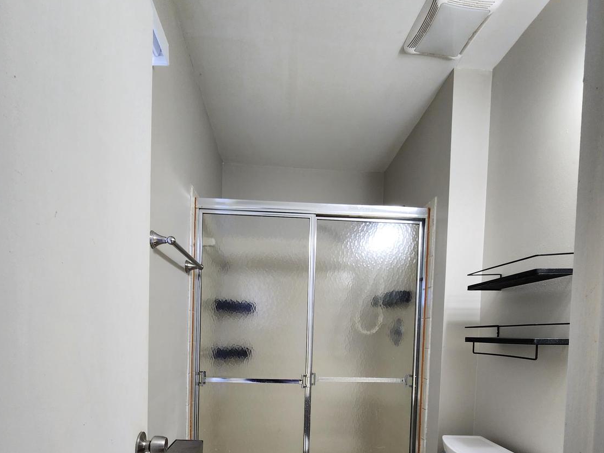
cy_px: 342
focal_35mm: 18
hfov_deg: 87.7
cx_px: 299
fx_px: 314
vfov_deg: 66.9
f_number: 2.2
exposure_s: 1/60
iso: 125
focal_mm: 2.2
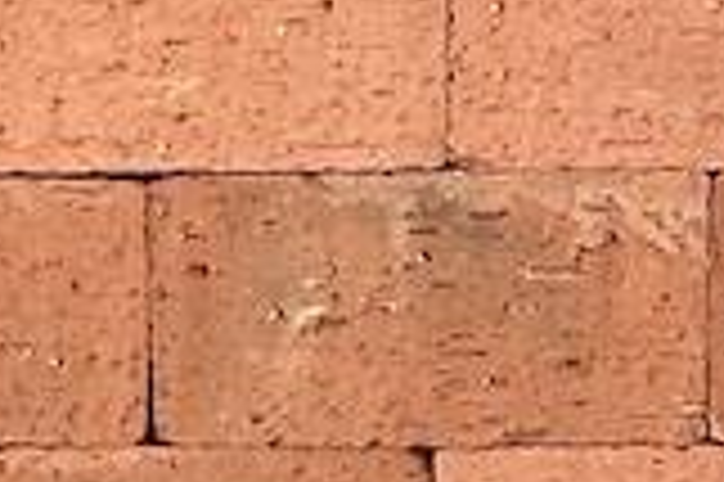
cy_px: 1586
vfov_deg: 3.6
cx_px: -423
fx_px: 7474
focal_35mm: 372
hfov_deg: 5.5
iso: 50
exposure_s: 1/213
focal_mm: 6.86
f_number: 1.78
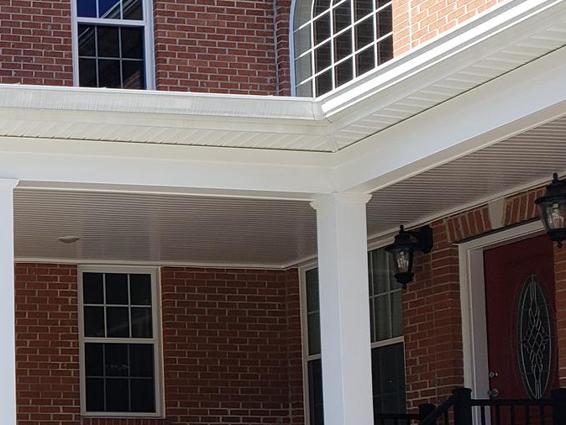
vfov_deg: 18.2
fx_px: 1292
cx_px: -278
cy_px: 428
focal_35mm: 79
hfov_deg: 21.0
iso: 50
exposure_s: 1/649
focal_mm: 4.3
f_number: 2.4
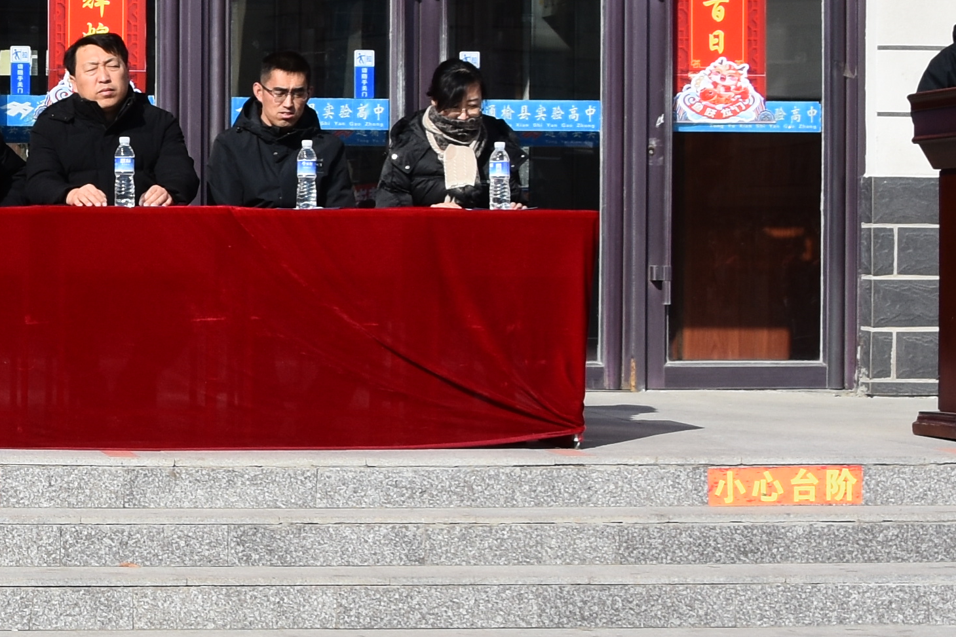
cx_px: -232
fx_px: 2948
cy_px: 248
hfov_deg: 17.5
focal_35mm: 111
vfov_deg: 12.3
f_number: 8
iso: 160
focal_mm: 18
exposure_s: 1/500
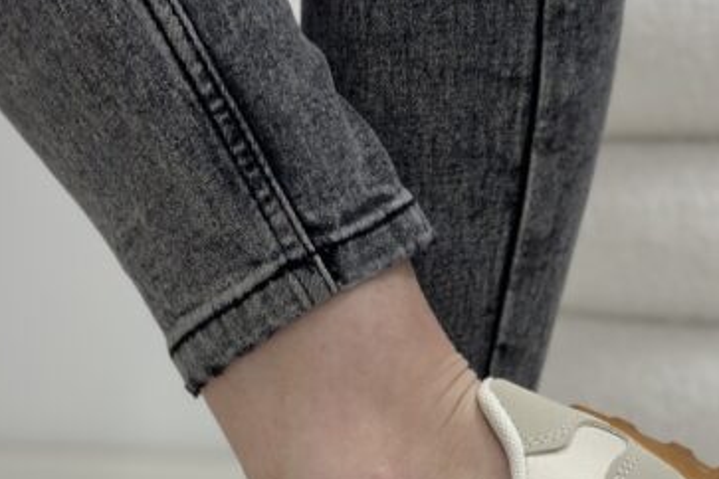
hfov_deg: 18.6
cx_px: 317
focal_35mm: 110
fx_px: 2197
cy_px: 713
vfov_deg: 11.9
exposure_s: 1/100
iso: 100
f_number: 1.78
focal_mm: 6.86
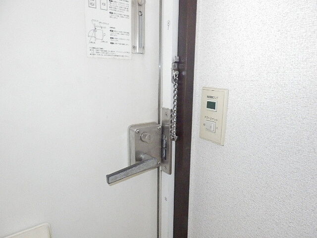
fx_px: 220
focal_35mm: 24
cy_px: 119
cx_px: 158
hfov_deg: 71.6
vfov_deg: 56.8
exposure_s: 1/50
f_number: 7.9
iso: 3200
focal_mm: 4.2
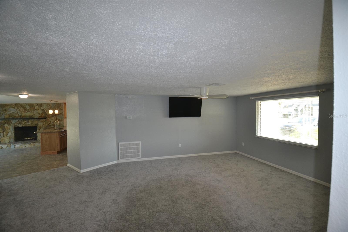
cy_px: 116
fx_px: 145
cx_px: 174
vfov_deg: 77.3
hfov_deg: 100.4
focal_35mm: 15
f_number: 4
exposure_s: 1/80
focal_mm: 10
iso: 400
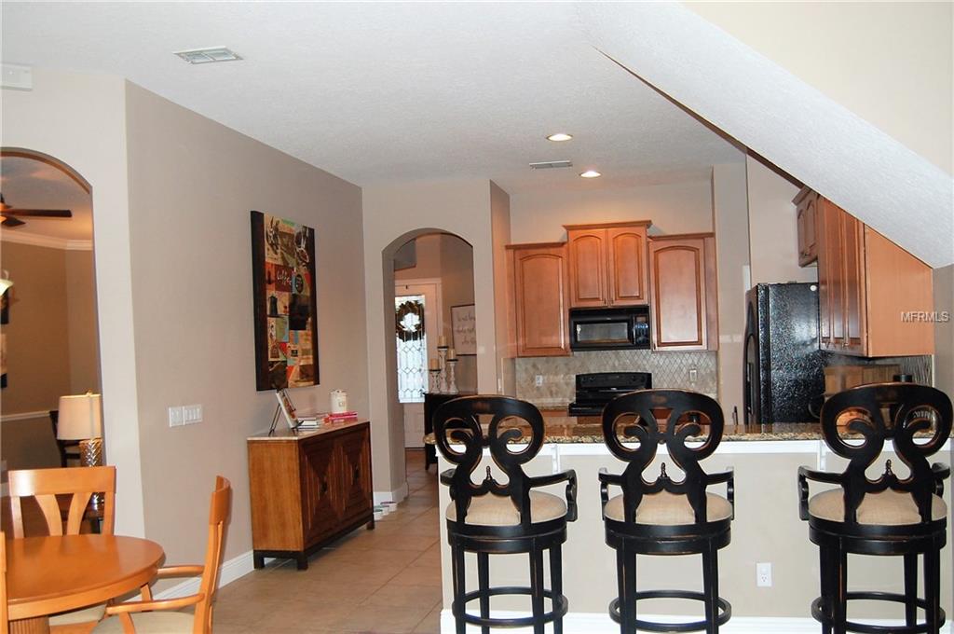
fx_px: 715
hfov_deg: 67.4
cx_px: 477
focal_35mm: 27
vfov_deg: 47.8
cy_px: 317
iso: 400
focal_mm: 18
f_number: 3.5
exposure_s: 1/60
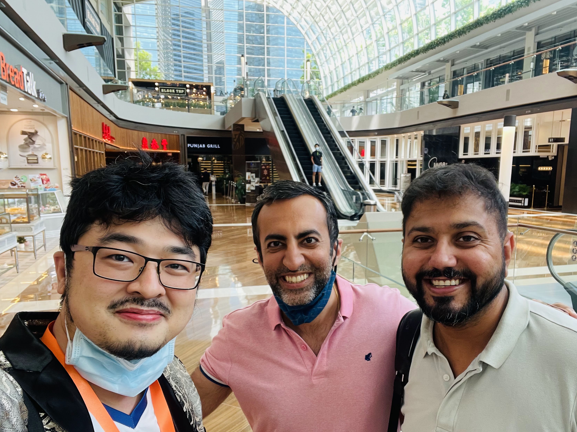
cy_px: 247
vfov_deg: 49.6
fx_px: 467
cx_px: 322
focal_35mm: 28
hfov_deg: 63.2
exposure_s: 1/50
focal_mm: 2.71
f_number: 2.2
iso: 64
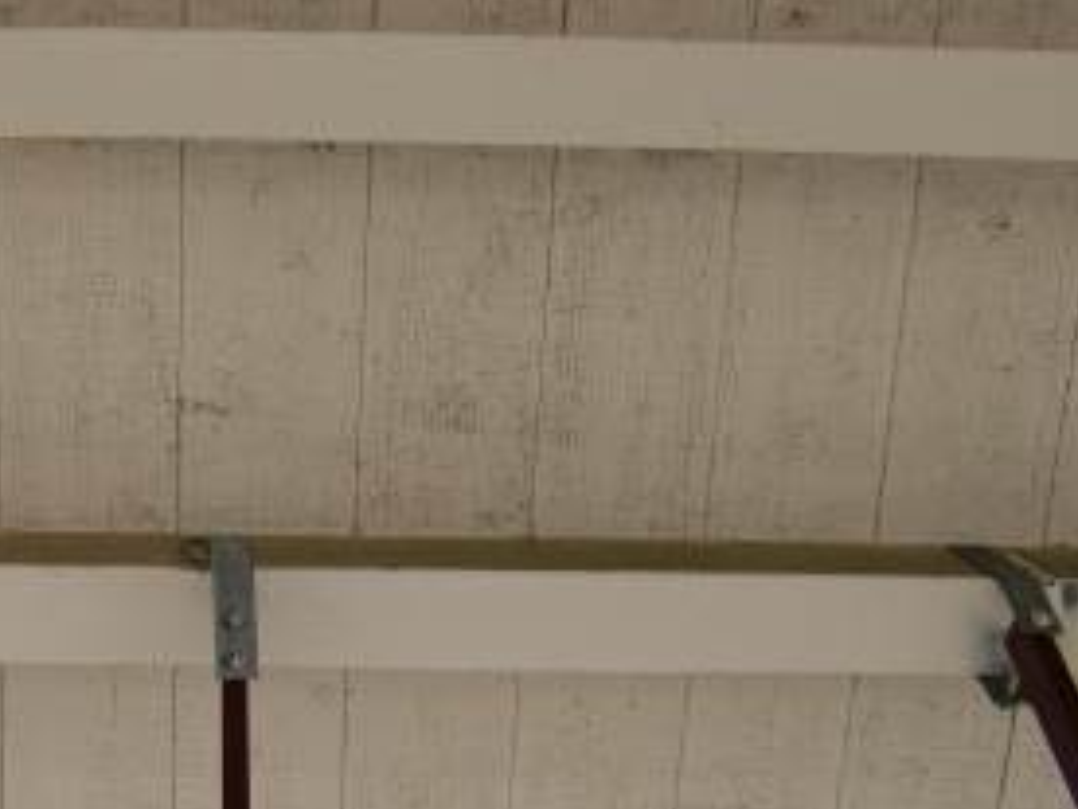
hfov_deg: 29.1
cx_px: 211
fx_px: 2024
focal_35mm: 65
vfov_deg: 21.9
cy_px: 778
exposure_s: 1/60
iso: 64
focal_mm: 4.9
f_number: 2.6
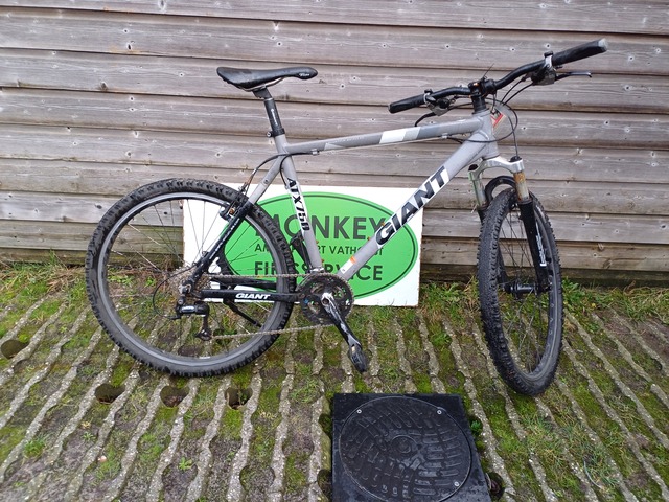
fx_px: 483
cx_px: 334
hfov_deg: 69.4
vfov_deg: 54.9
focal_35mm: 25
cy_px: 251
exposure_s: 1/100
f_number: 1.8
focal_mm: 4.65
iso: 64
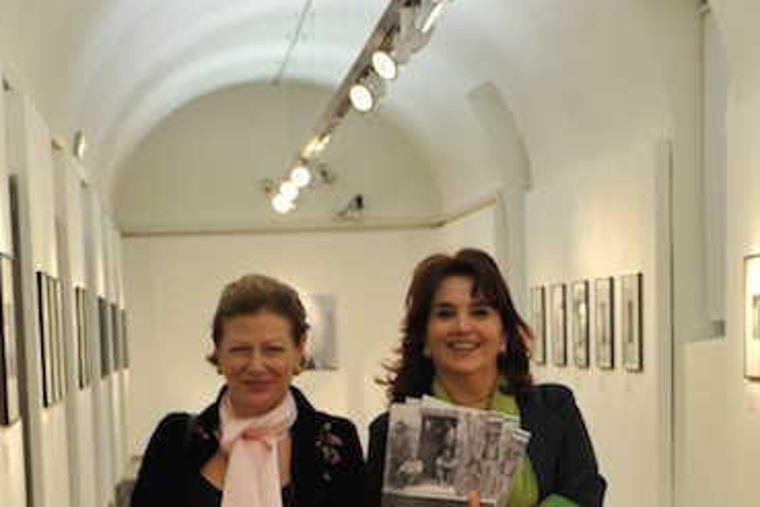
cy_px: 632
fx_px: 2744
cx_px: 406
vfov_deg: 10.4
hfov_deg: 15.8
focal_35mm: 130
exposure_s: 1/125
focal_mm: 48
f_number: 2.8
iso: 720
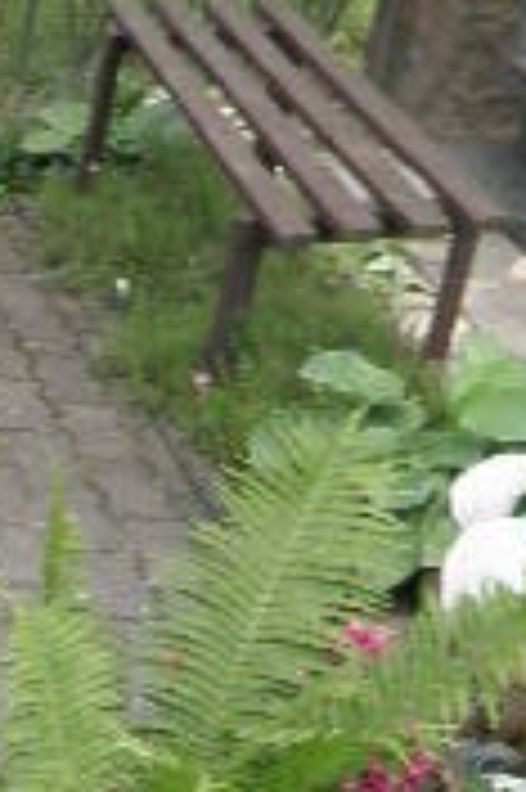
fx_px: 1998
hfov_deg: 13.2
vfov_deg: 19.7
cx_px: -495
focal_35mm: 91
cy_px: 1152
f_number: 3.3
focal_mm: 4.3
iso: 64
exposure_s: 1/160
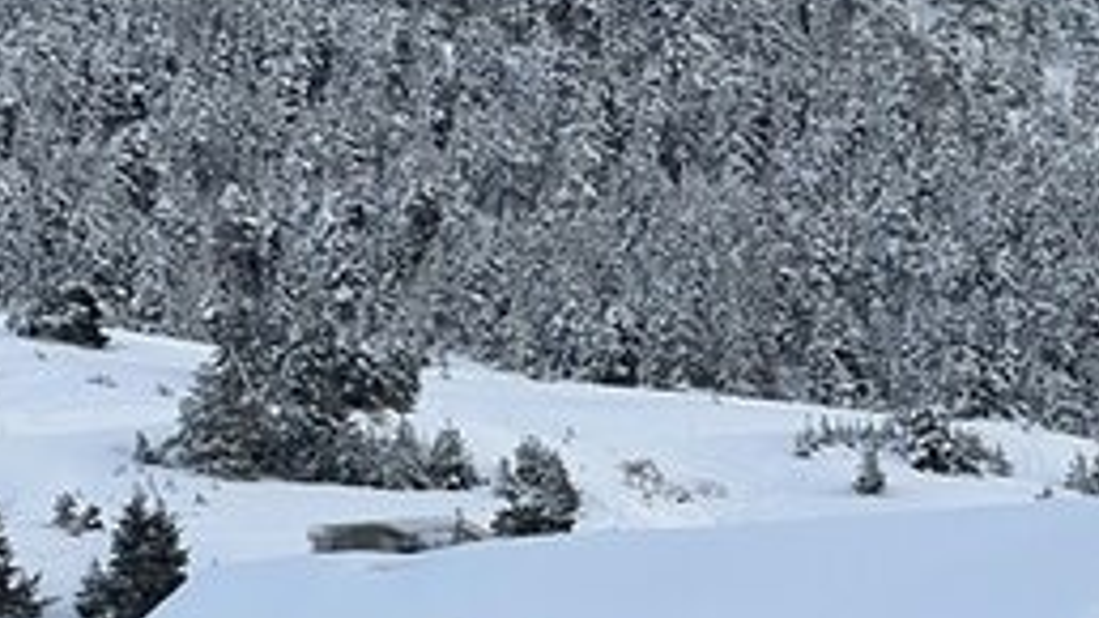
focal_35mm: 228
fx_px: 6643
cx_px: 571
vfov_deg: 5.3
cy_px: 168
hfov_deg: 9.5
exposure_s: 1/99
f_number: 2.8
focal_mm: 9
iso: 32
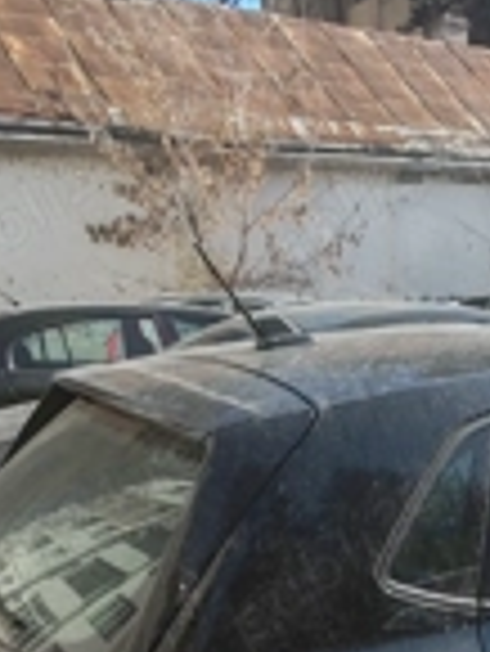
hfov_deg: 29.8
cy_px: 612
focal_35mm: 44
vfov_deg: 39.2
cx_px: 530
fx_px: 829
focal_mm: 1.96
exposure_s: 1/660
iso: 50
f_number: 2.2
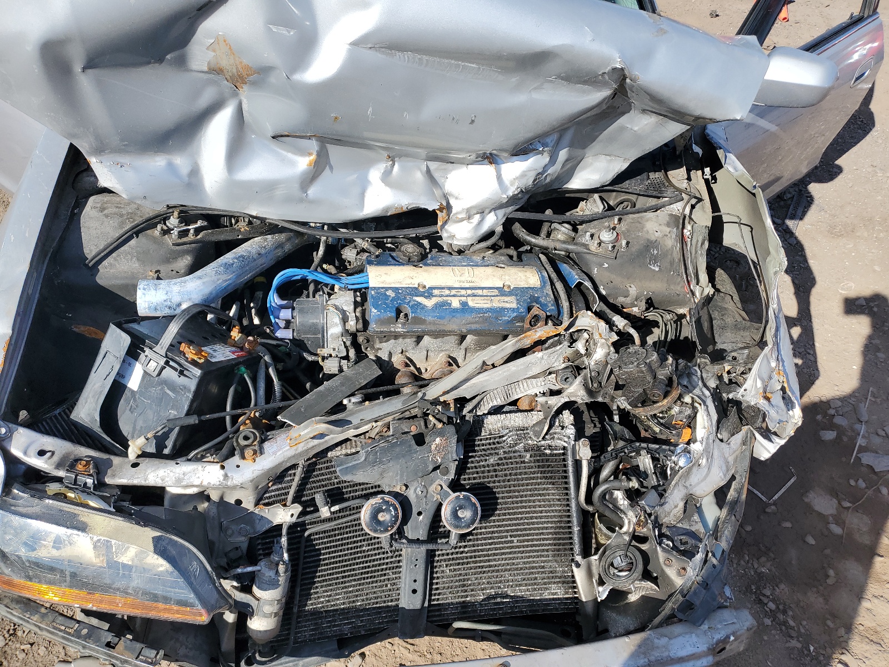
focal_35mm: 26
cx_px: 444
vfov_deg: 53.1
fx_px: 668
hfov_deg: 67.3
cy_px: 334
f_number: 1.5
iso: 50
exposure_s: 1/2000
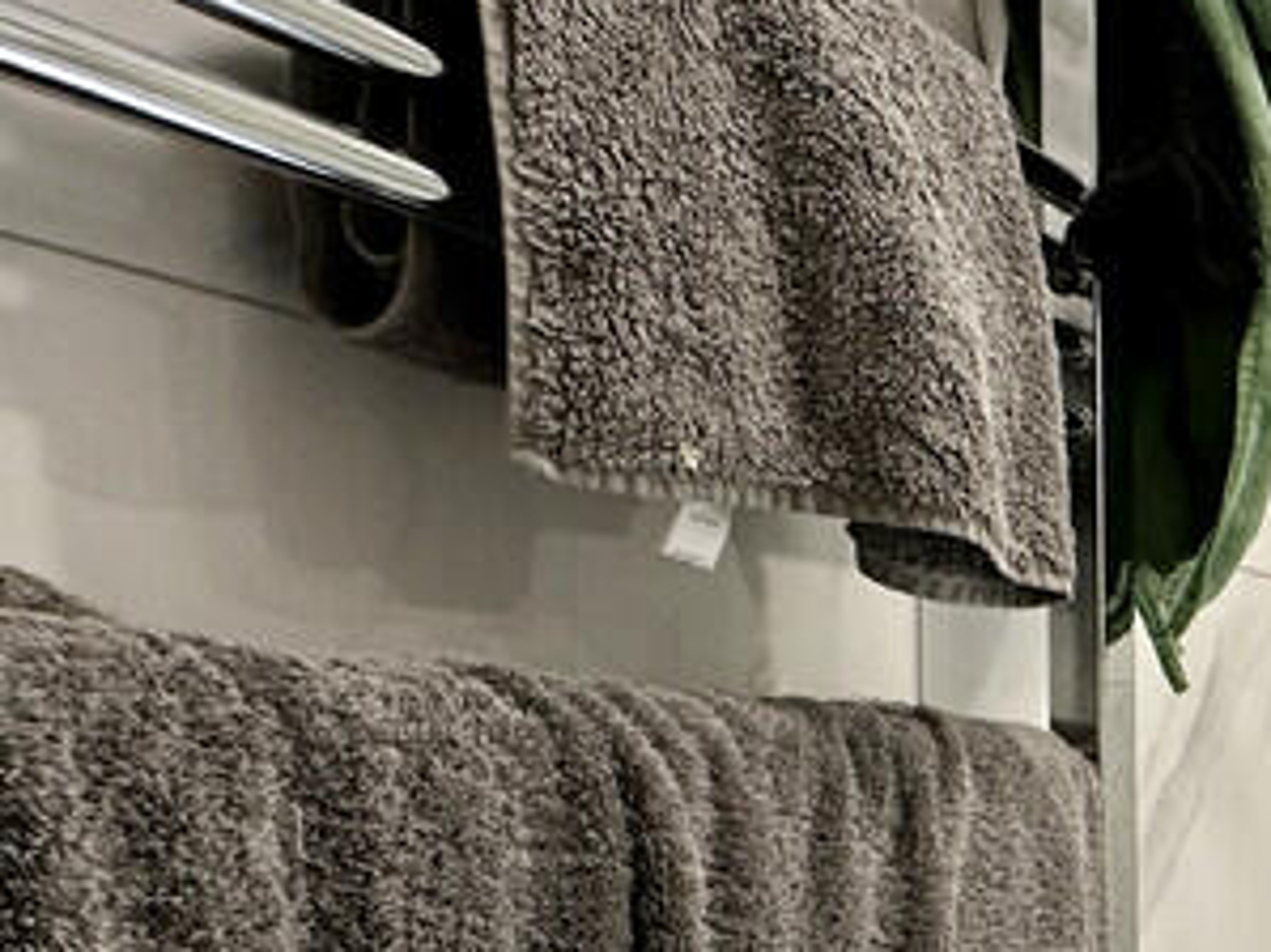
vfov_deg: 26.2
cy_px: 1207
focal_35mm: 48
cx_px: 2074
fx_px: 1762
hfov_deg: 25.1
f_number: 2.2
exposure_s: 1/50
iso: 160
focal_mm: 2.22
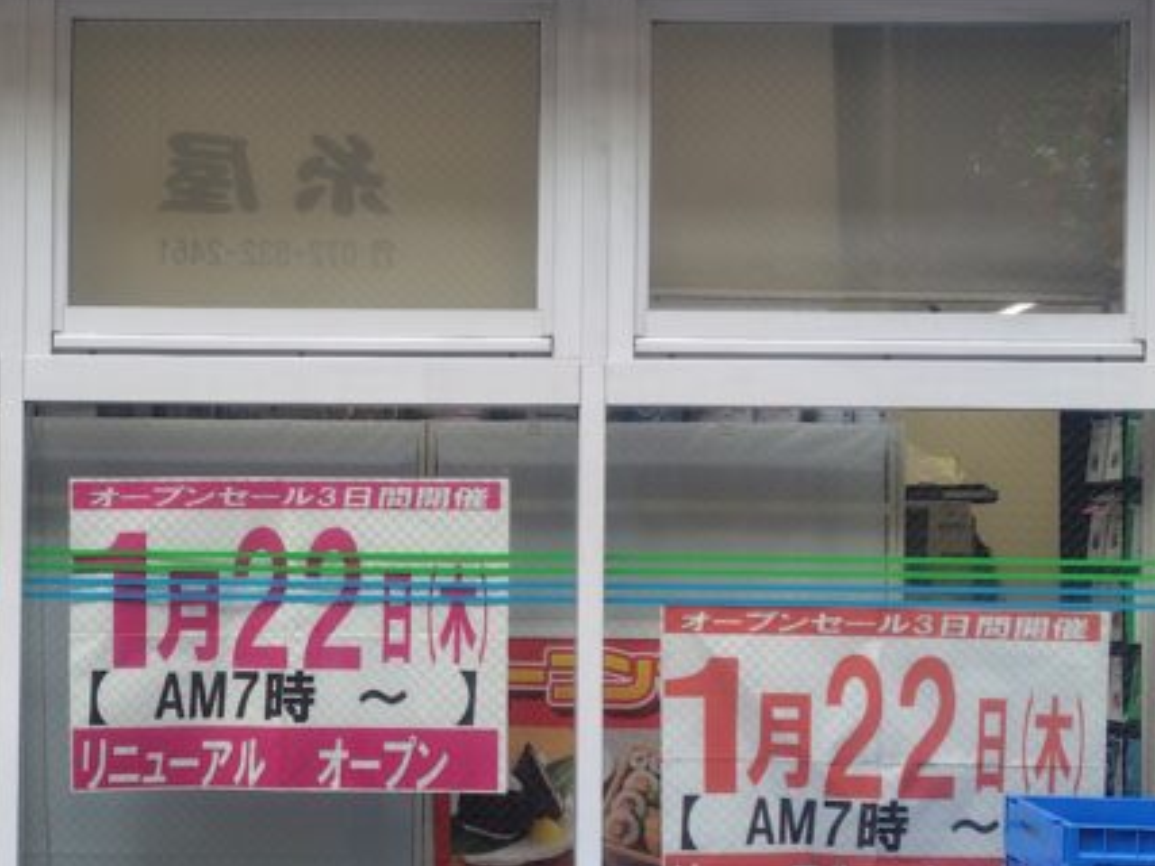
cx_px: 292
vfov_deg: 21.2
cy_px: 568
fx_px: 2302
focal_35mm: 69
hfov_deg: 27.8
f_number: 1.9
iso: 50
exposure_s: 1/120
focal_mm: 5.6
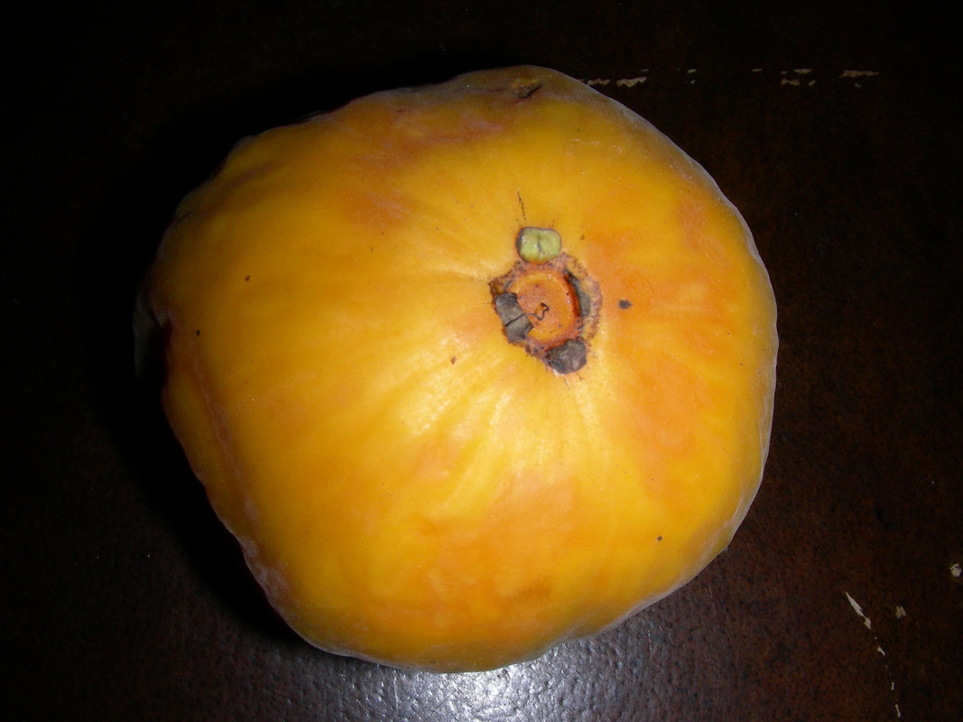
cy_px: 361
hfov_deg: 49.0
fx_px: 1057
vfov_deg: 37.7
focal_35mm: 38
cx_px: 482
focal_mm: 6.3
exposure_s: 1/60.1
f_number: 6.8
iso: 50
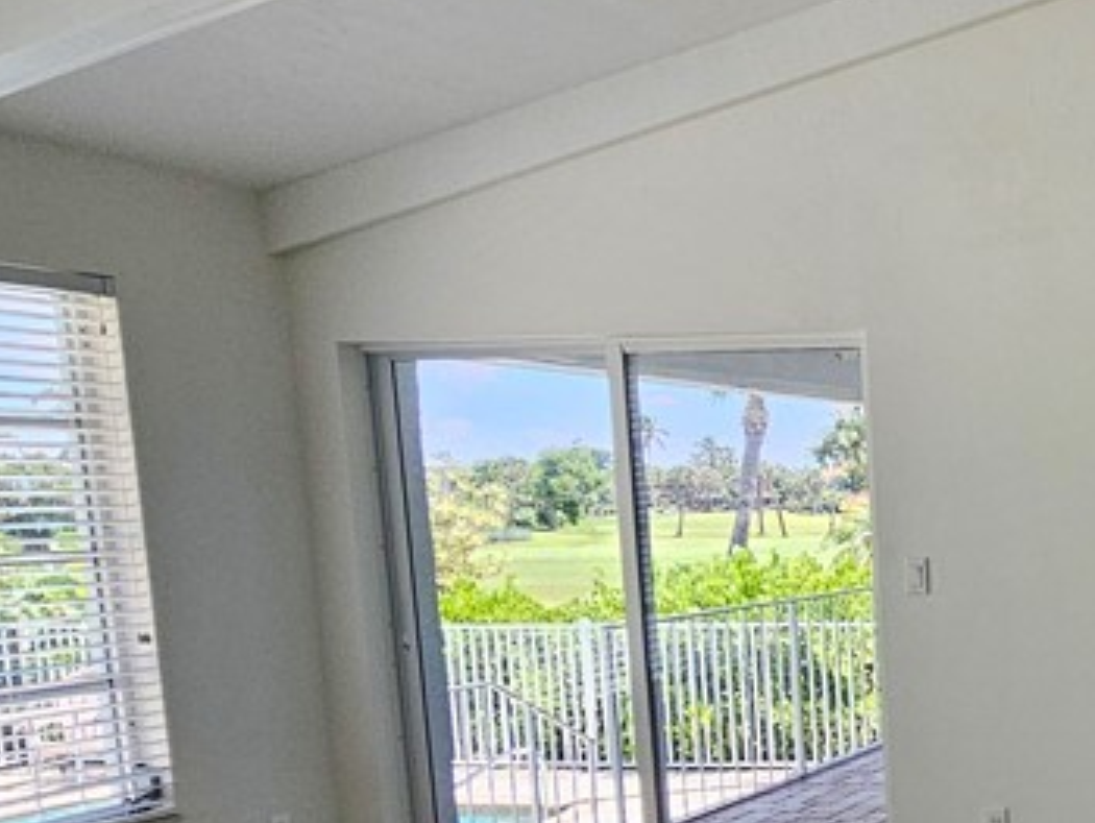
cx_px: 1424
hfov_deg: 34.5
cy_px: 607
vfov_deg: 36.9
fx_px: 1203
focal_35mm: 38
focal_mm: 2.2
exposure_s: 1/359
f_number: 2.2
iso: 125
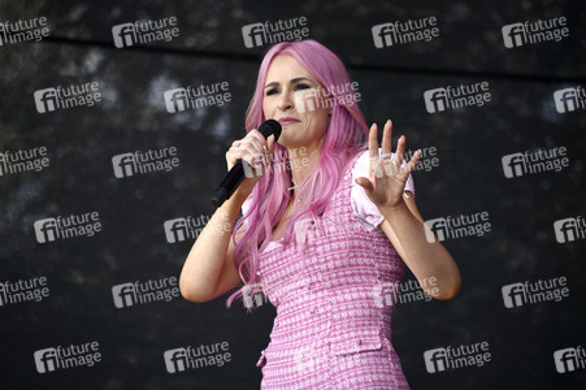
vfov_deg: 5.5
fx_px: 4066
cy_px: 195
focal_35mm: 250
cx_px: 293
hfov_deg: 8.2
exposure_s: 1/250
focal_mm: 250
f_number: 5.6
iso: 160
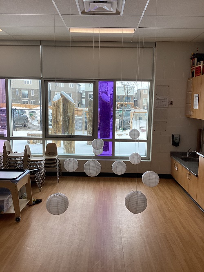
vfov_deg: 58.3
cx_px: 102
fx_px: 243
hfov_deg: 45.5
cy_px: 136
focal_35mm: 31
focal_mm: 3.3
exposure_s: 1/100
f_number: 2.4
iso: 50
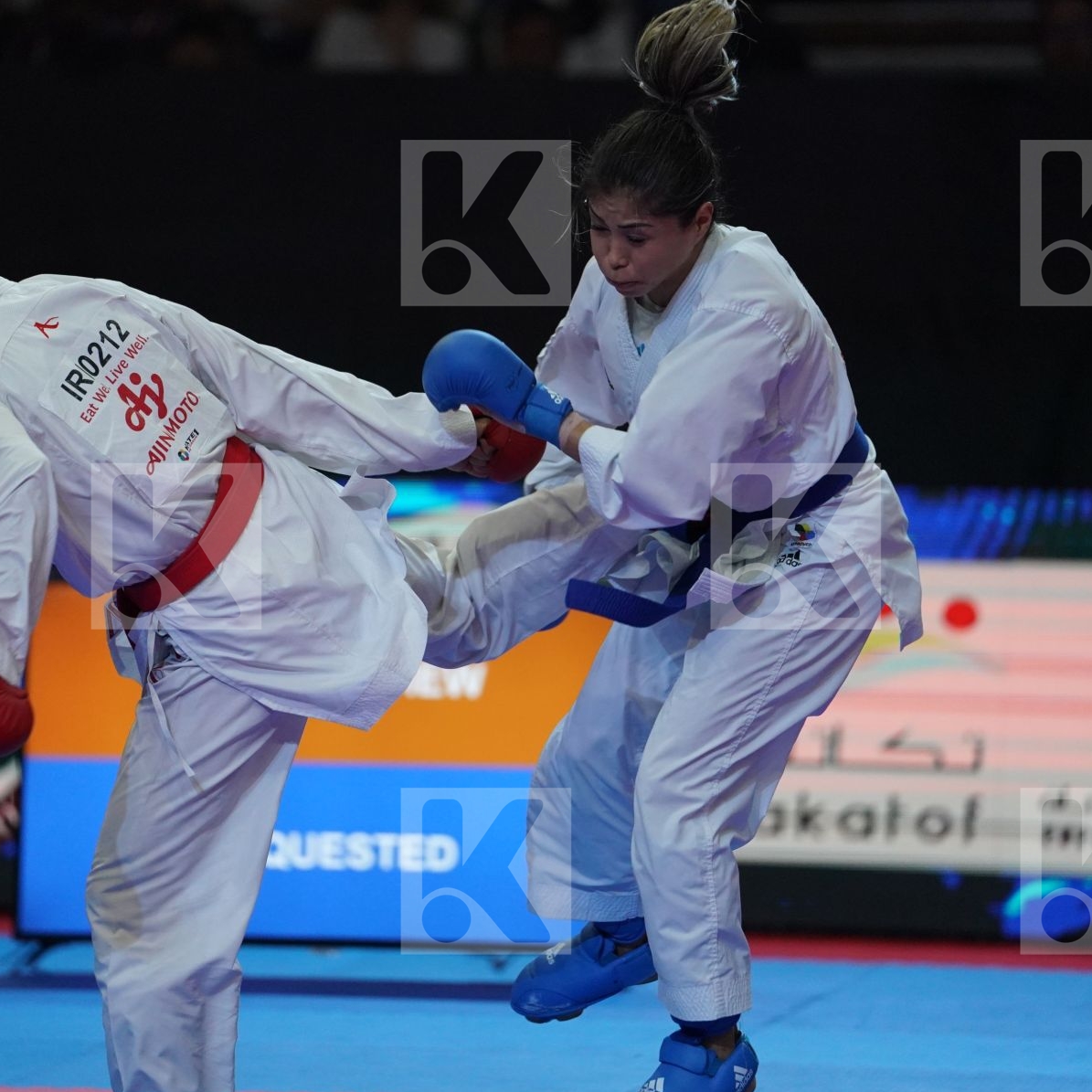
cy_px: 546
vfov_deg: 6.8
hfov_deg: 6.8
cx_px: 486
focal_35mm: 256
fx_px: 9137
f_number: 2.8
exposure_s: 1/1000
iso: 3200
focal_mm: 200
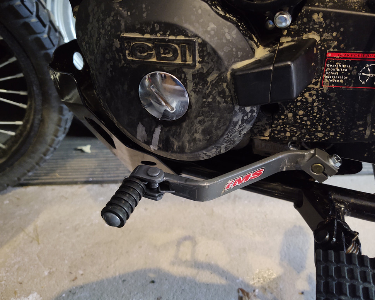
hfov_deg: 60.4
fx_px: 322
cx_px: 200
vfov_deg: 50.0
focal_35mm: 29
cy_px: 148
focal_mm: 4.75
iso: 856
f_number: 1.7
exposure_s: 1/14
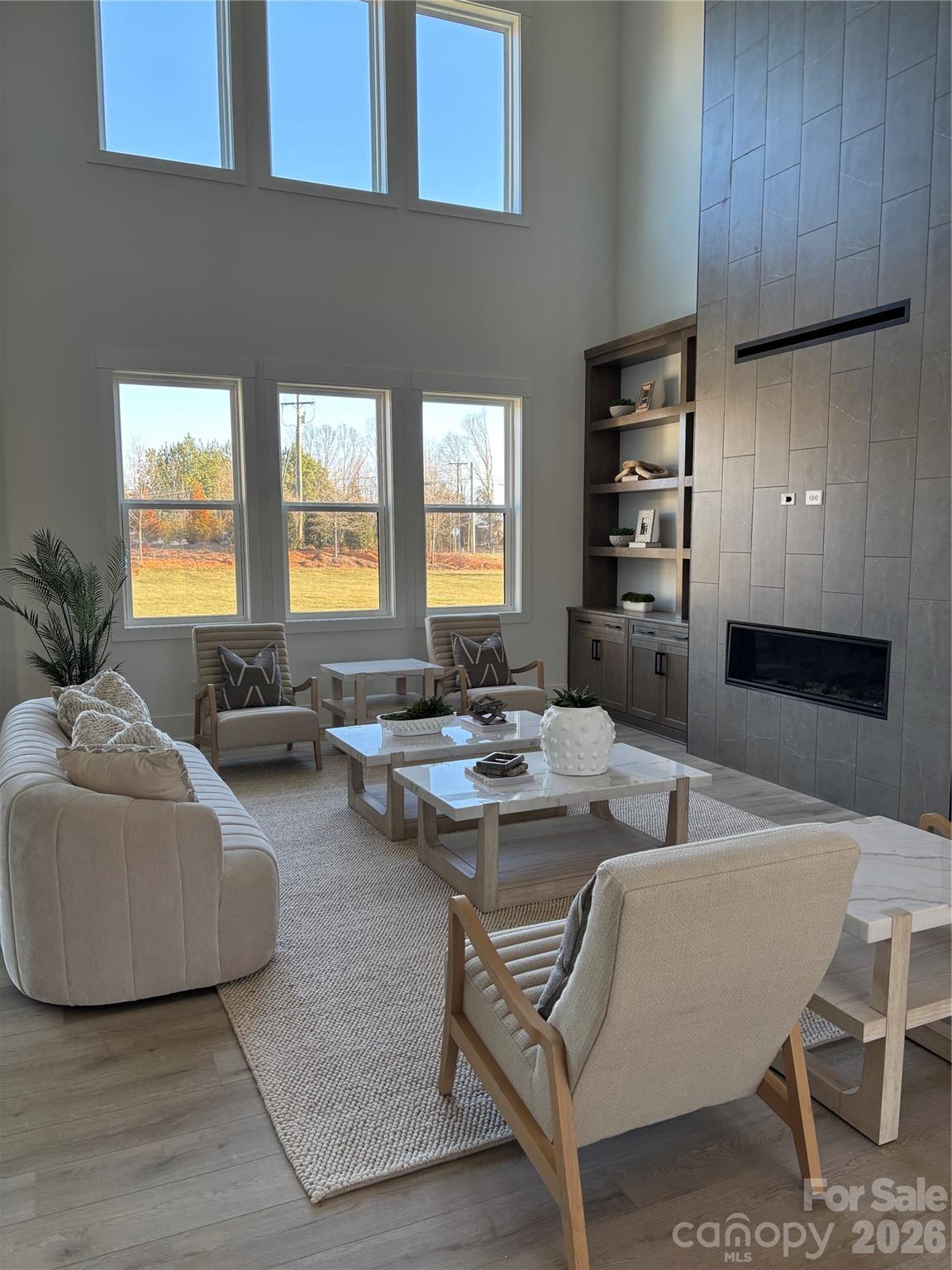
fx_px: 953
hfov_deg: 53.1
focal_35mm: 26
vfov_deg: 67.3
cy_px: 635
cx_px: 476
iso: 80
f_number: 1.6
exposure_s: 1/121
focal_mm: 5.96
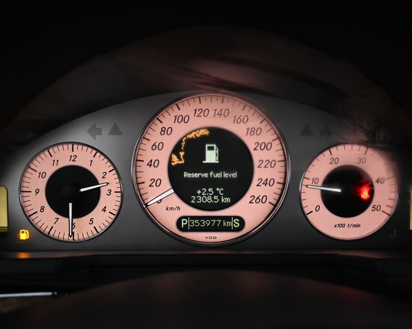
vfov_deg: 39.8
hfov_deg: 48.7
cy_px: 167
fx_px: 455
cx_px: 207
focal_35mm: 37
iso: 2200
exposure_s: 1/30
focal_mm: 21.5
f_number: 4
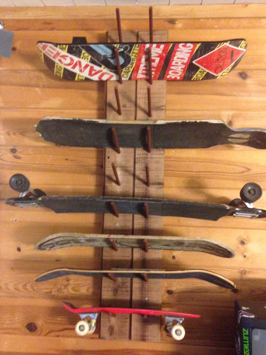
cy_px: 171
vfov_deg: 52.6
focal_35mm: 35
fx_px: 358
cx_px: 132
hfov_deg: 40.7
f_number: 2.4
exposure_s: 1/15
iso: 800
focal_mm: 4.12
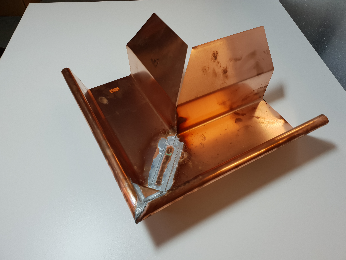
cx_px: 173
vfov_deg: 53.1
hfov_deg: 67.3
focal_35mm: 26
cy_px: 130
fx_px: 260
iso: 80
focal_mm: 4.3
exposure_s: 1/100
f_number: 2.4
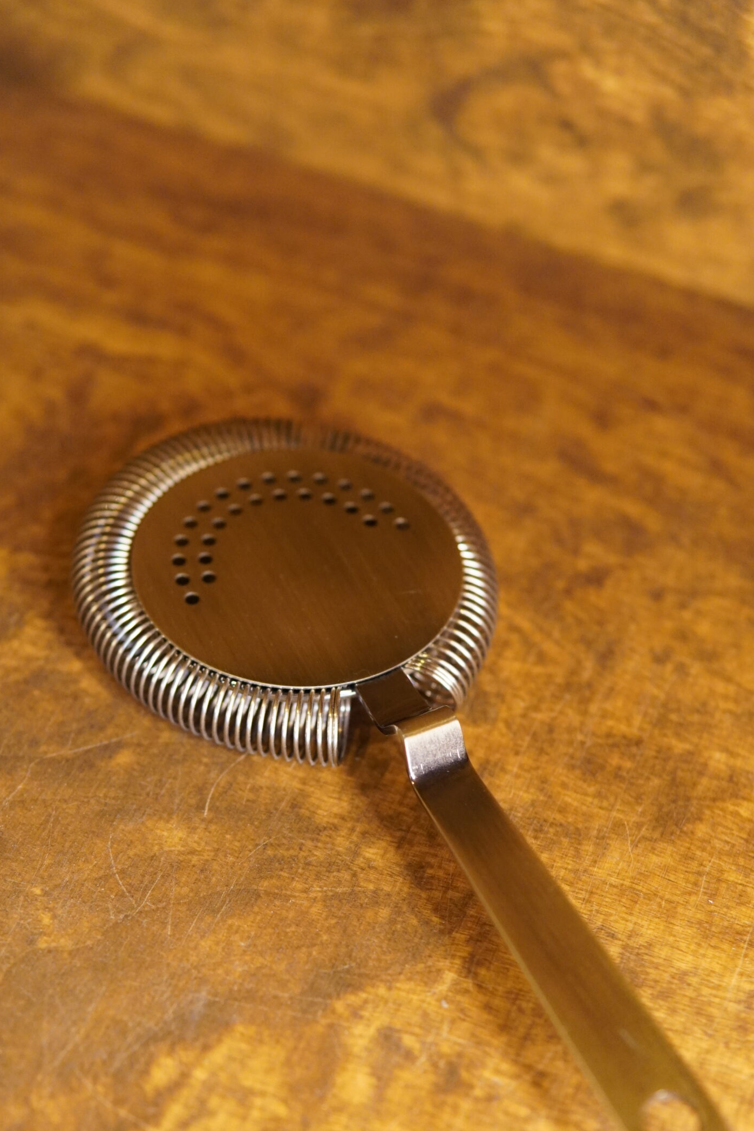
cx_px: 337
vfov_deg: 36.1
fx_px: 1727
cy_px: 676
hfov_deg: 24.6
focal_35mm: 55
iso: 2000
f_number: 2
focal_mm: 30
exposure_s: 1/160
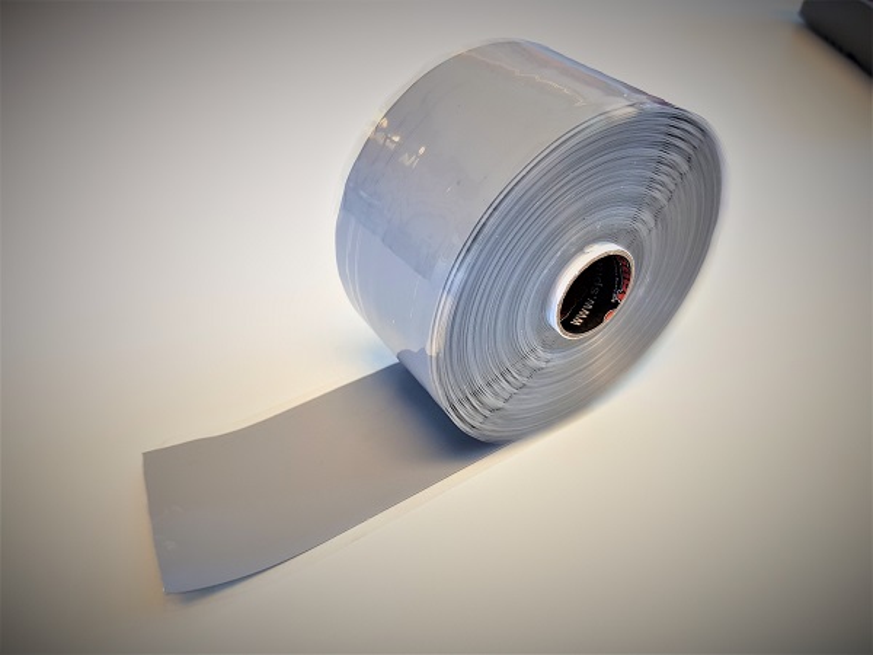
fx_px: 656
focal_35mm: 26
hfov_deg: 67.3
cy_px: 328
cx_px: 436
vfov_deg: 53.1
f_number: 1.7
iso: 50
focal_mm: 4.3
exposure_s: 1/50
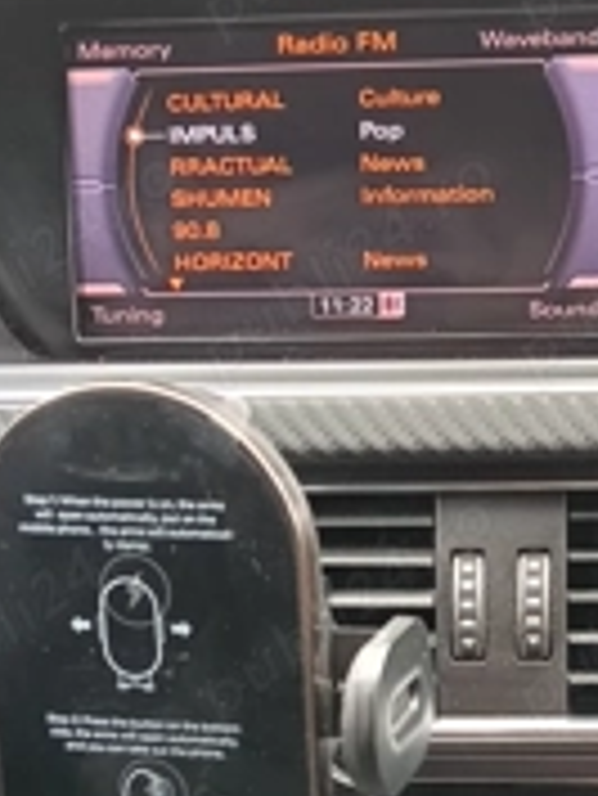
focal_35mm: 61
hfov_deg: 23.6
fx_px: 1403
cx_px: 504
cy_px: 684
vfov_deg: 30.5
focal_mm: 3.98
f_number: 1.8
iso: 400
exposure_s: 1/33.3
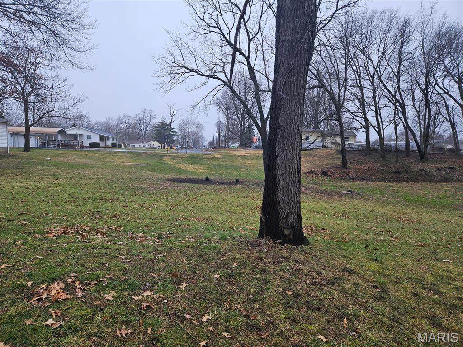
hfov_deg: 73.9
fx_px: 308
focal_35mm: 23
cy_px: 174
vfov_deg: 58.9
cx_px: 232
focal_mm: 5.4
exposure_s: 1/129
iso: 25
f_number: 1.8
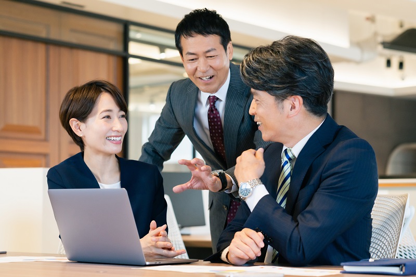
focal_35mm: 85
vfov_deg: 16.1
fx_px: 982
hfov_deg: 23.9
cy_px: 138
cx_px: 208
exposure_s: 1/250
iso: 640
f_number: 4.5
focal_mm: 85
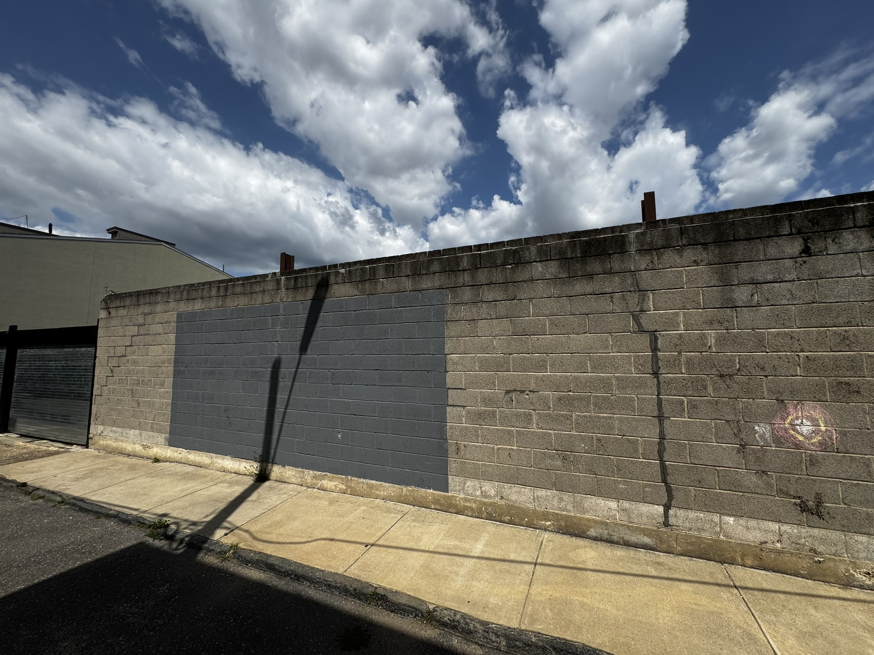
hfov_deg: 102.1
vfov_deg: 85.7
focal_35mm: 14
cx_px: 437
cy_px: 328
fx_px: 353
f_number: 2.2
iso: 50
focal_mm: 2.22
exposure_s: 1/3390
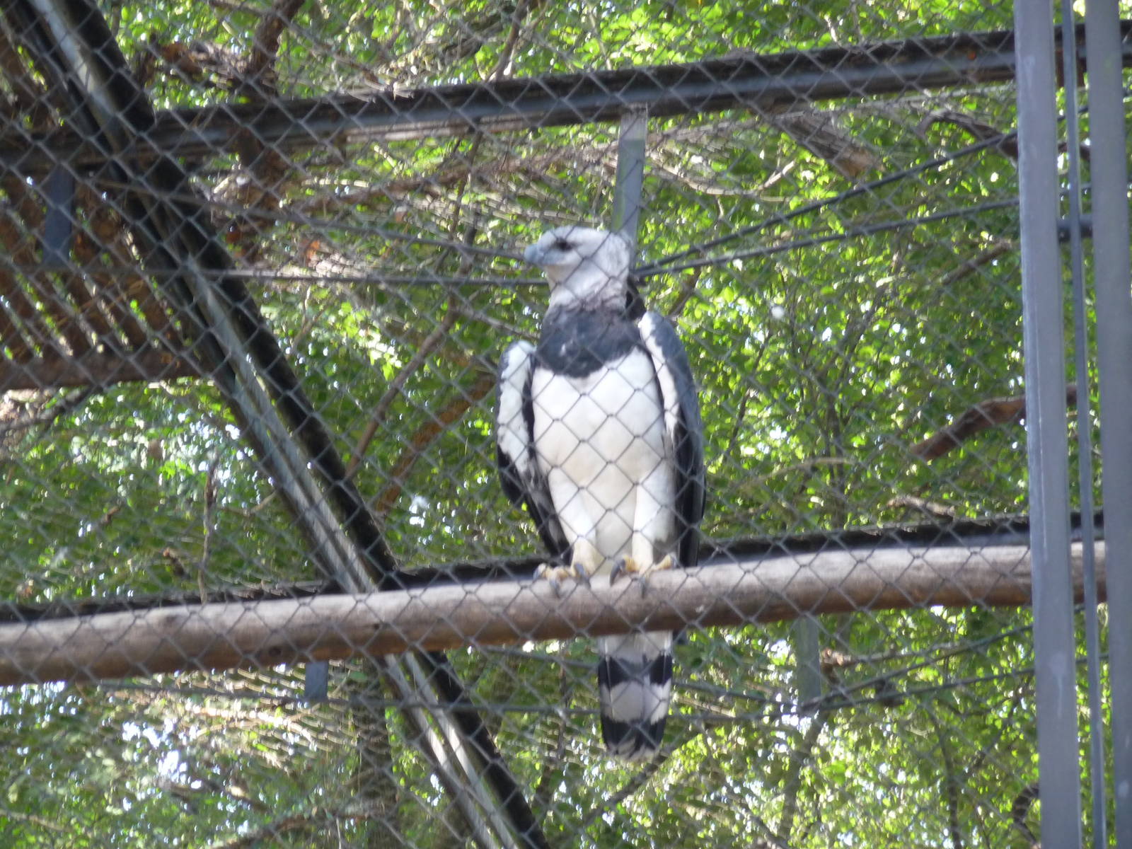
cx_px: 566
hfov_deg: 11.6
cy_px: 424
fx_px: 5559
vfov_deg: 8.7
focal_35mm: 170
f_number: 4.8
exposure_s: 1/50
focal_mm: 29.1
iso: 250
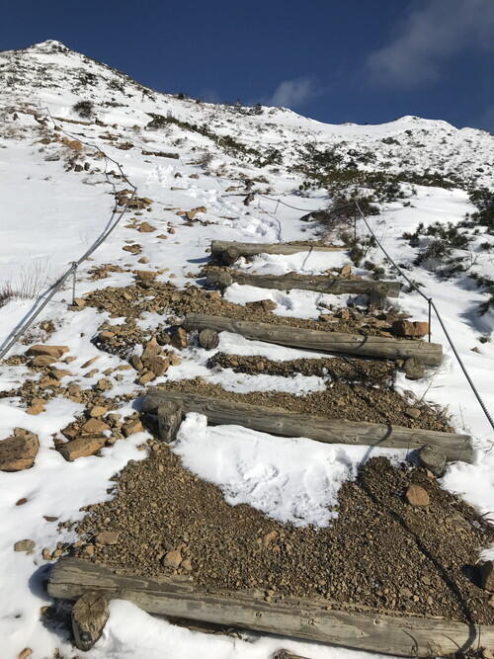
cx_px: 247
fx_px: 533
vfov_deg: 63.5
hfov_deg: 49.7
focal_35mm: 28
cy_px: 330
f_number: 1.8
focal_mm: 3.99
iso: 25
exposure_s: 1/8772
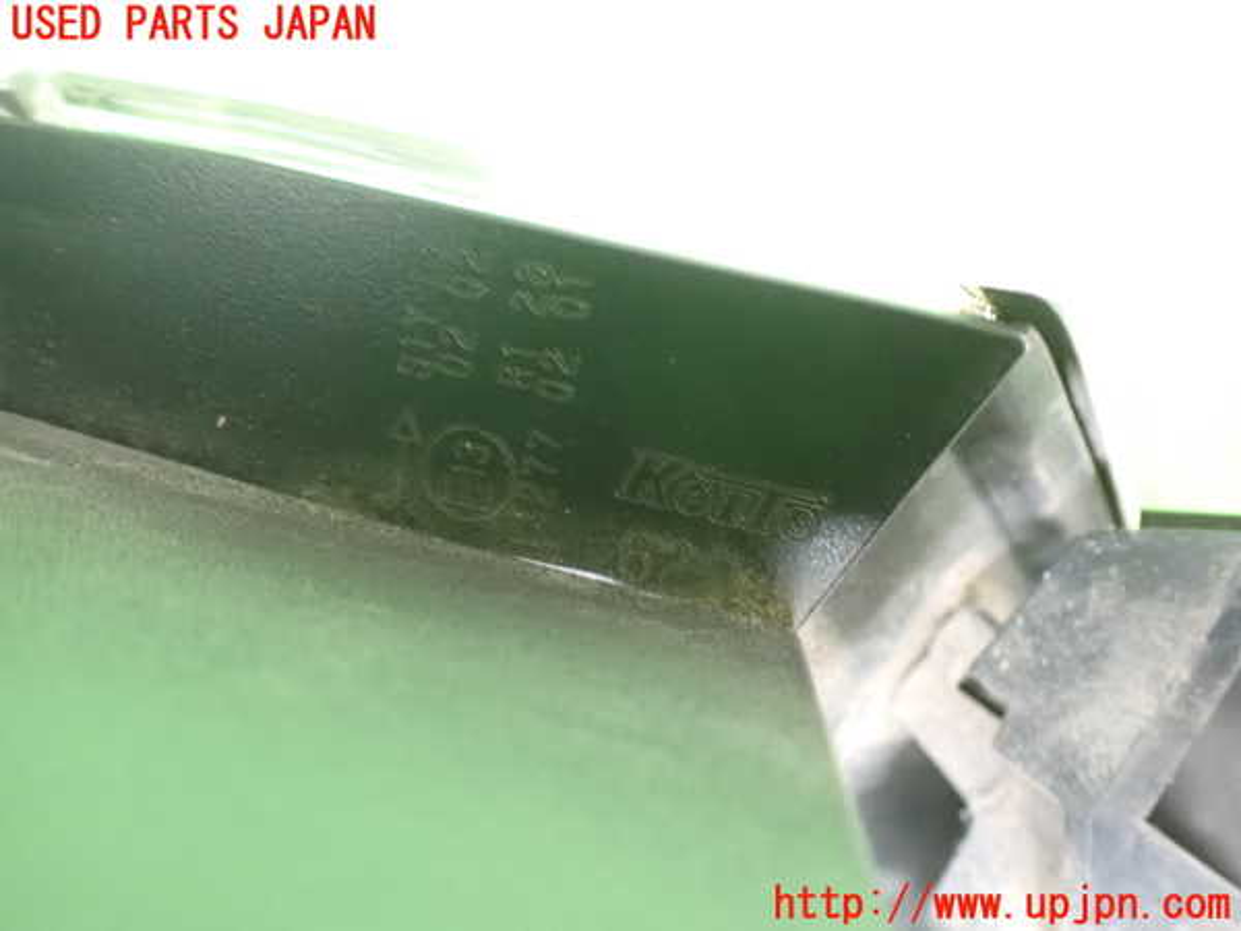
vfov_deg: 46.8
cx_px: 620
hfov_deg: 60.0
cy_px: 466
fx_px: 1076
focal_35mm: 30
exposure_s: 1/8
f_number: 2.3
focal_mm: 5.4
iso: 1600
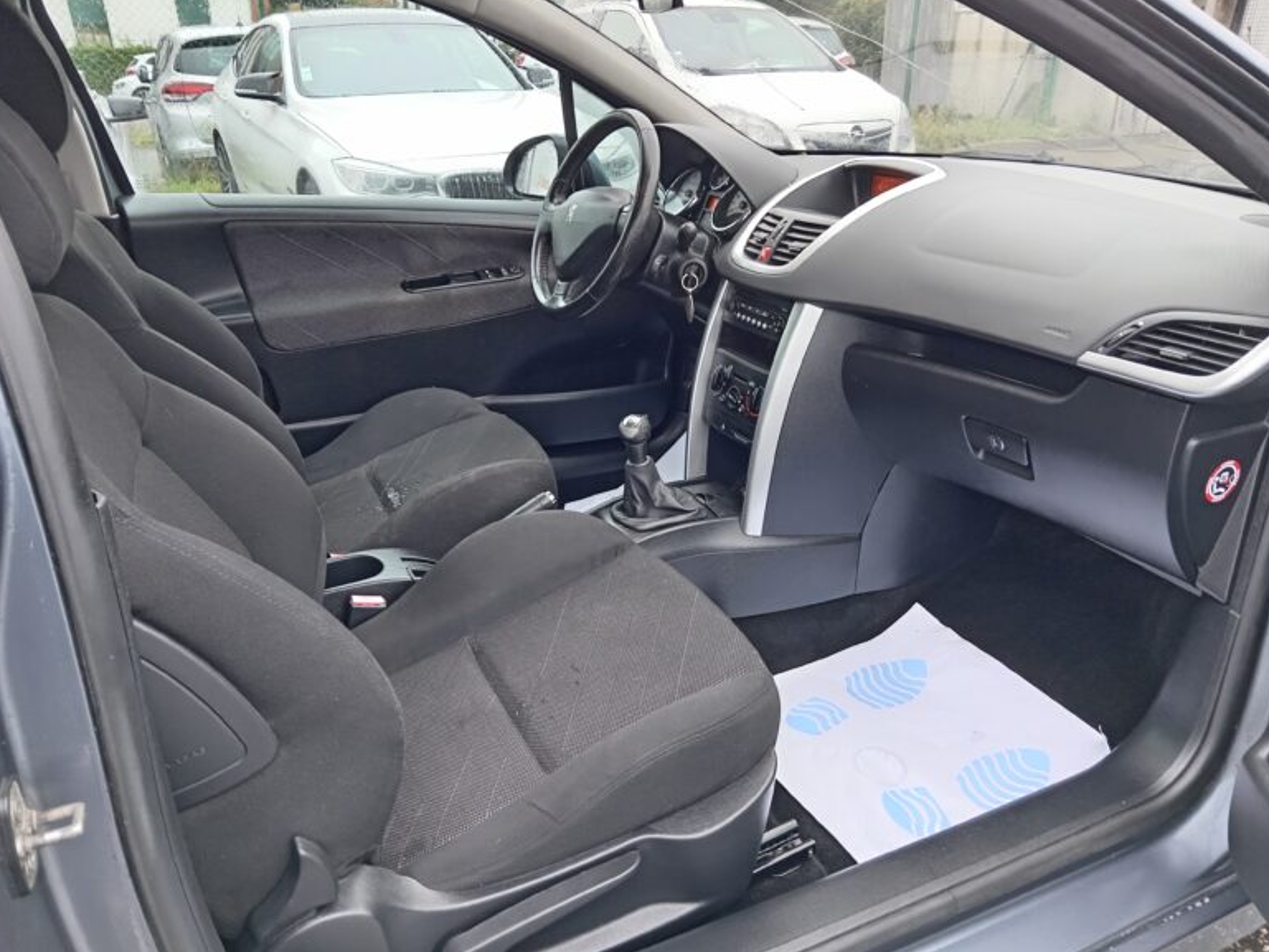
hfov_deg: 67.3
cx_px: 644
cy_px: 474
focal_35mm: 26
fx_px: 953
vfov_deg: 53.1
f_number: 1.8
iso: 194
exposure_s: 1/33.3
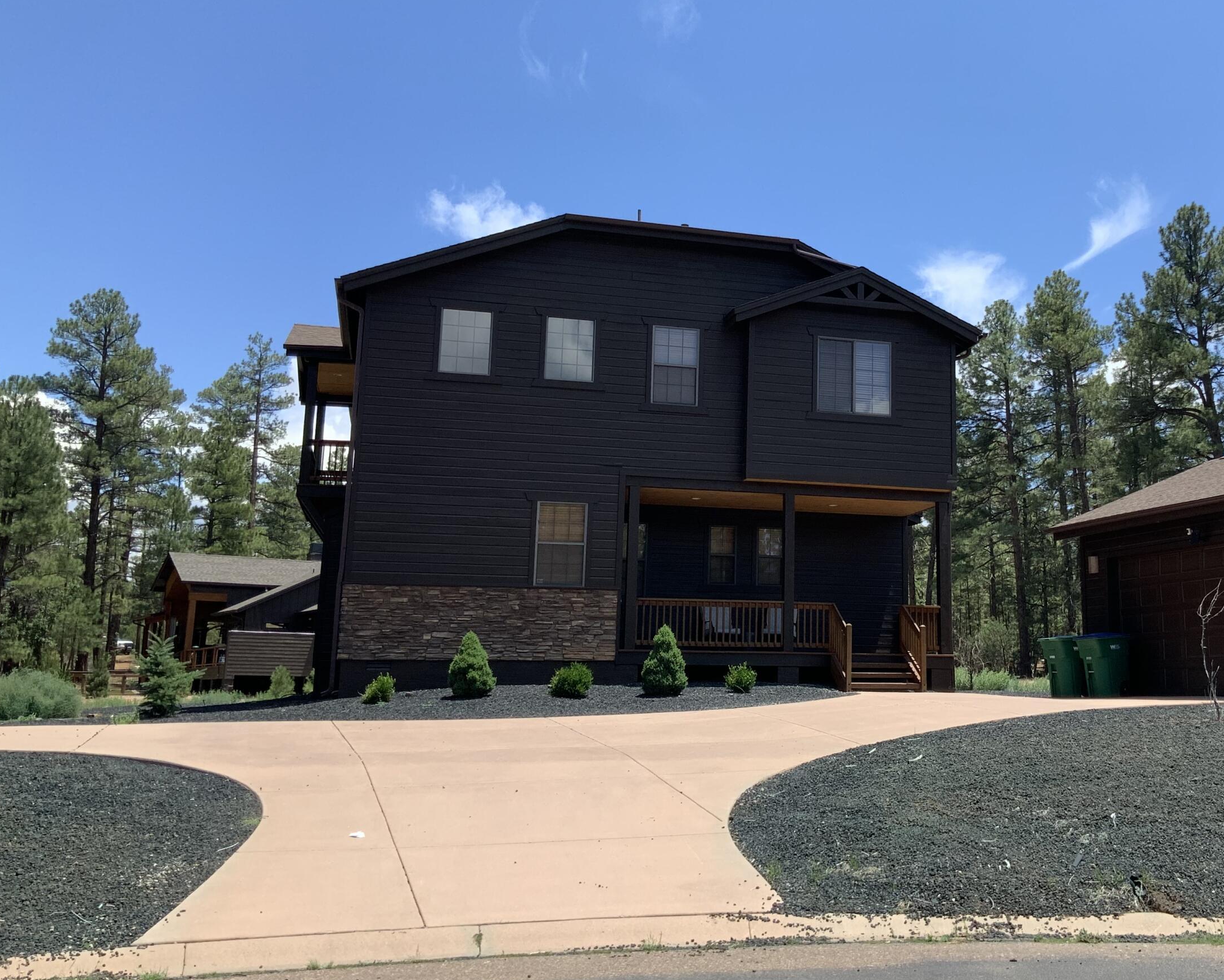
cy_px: 422
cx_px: 831
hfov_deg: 46.0
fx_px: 1413
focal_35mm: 39
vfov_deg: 38.2
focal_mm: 3
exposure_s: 1/1577
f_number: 1.8
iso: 16
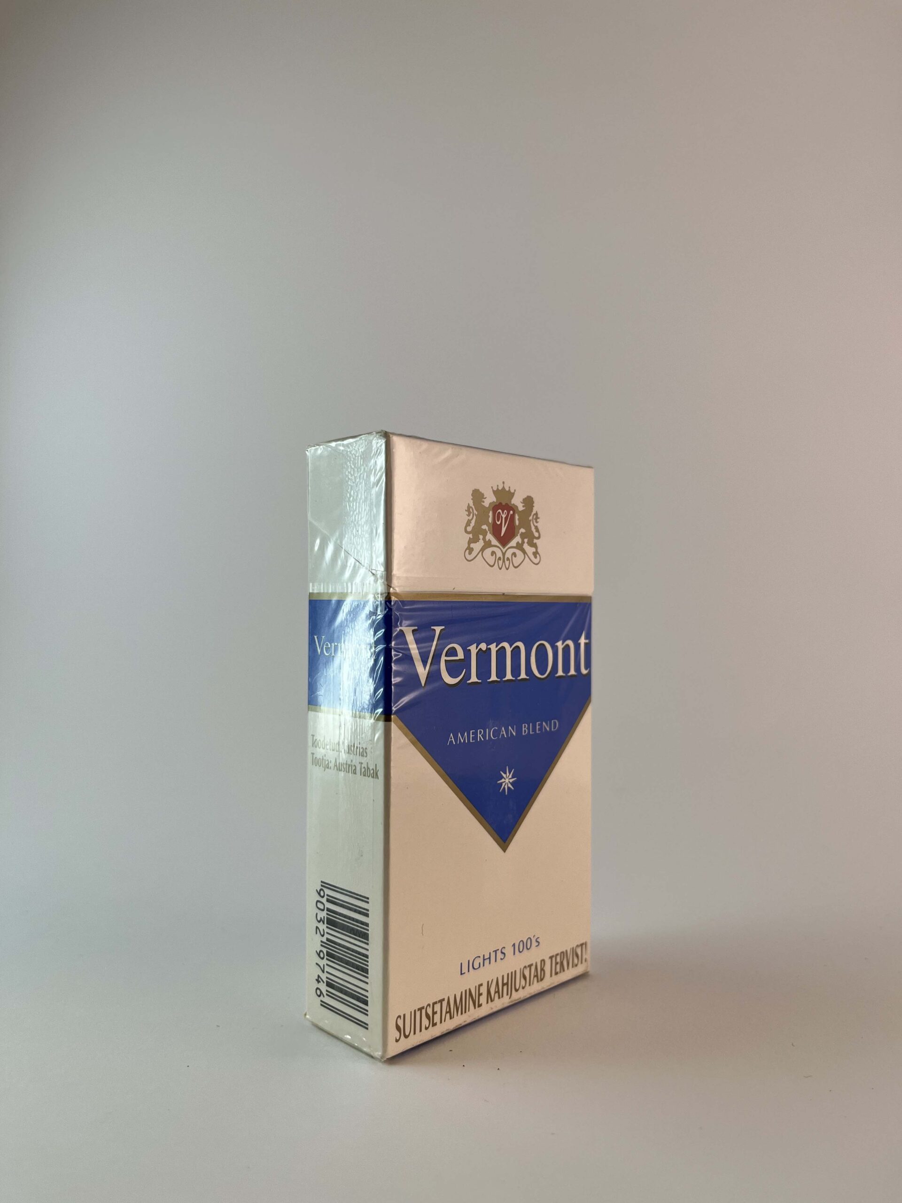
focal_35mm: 26
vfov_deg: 67.3
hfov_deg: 53.1
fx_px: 903
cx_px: 451
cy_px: 602
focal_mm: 5.1
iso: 50
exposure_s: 1/440
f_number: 1.6
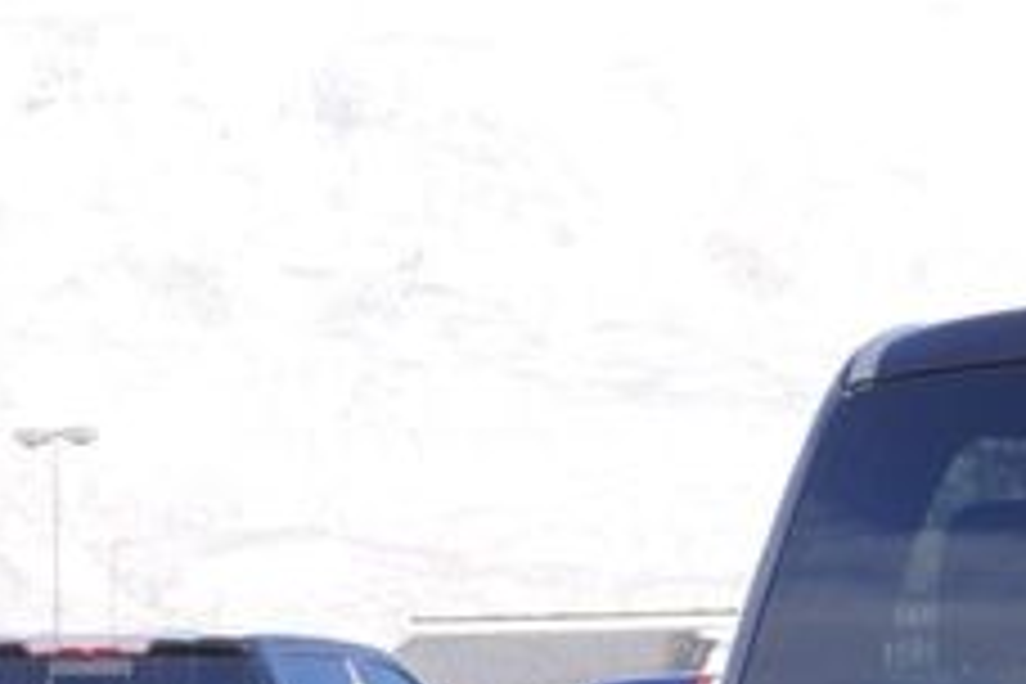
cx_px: 1071
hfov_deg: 10.4
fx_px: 5564
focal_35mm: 195
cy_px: 1534
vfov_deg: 6.7
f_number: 6.3
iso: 100
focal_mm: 29
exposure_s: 1/125
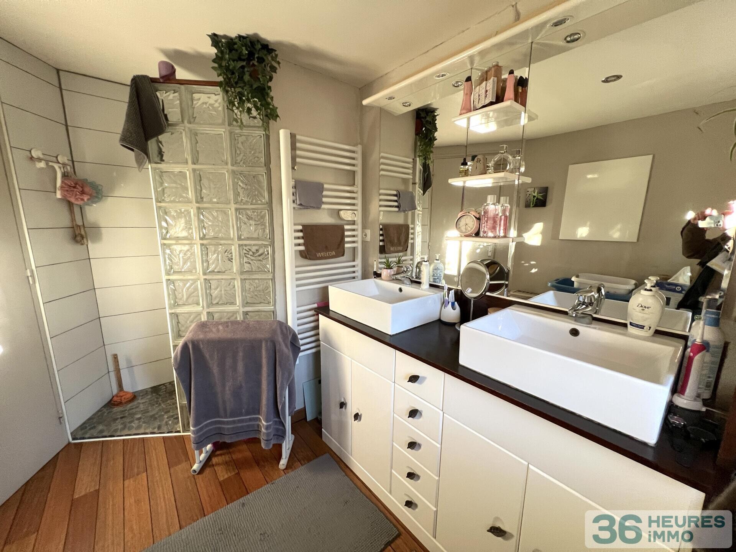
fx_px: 276
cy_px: 276
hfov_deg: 106.2
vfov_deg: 89.9
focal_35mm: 13
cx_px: 368
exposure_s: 1/60
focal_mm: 1.57
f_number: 1.8
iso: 250
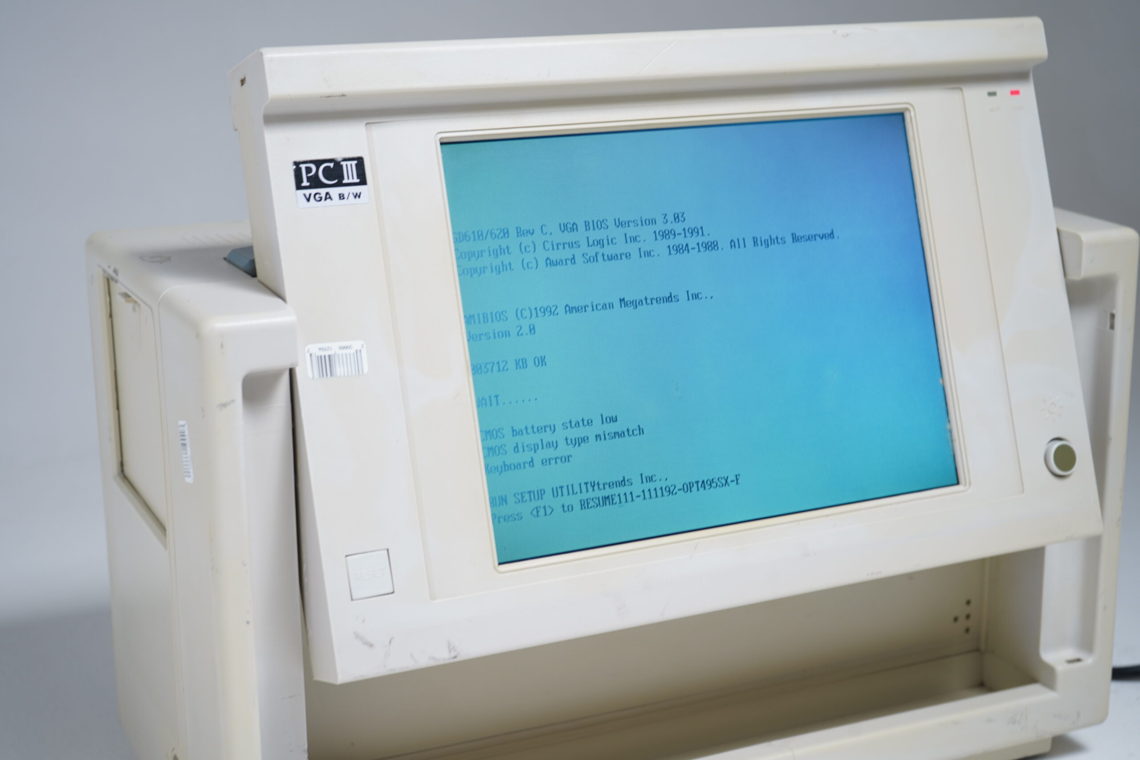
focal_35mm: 52
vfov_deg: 26.0
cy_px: 380
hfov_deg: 38.2
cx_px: 570
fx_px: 1647
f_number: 6.3
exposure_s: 1/8
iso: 160
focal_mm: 52
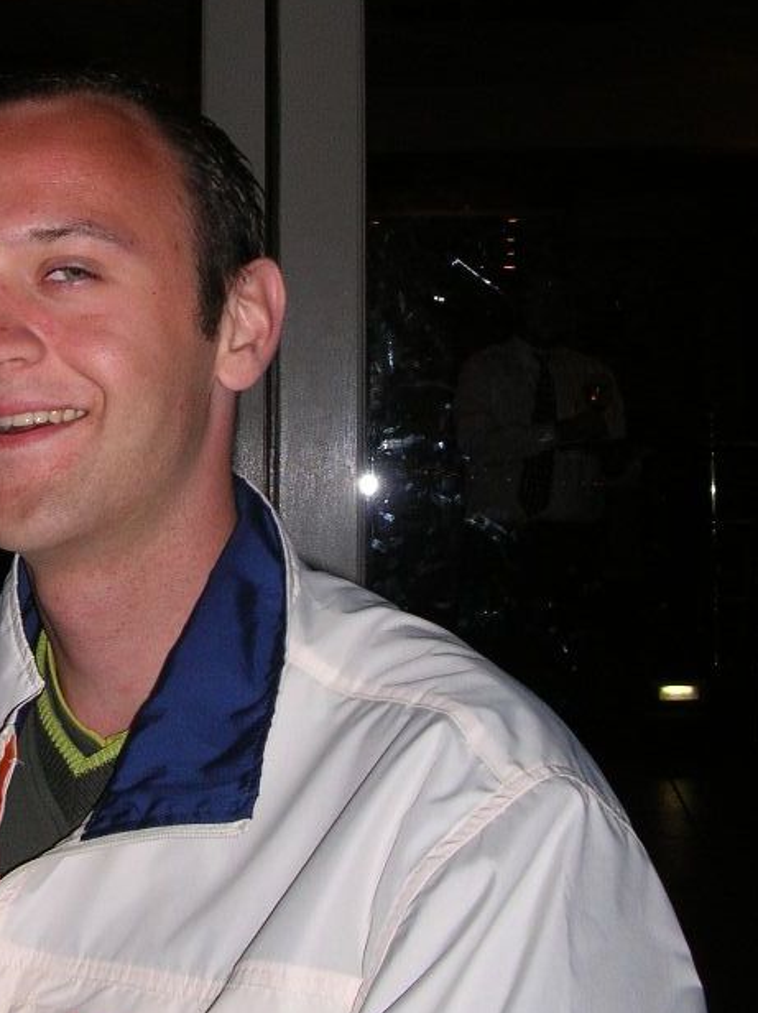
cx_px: 99
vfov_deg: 29.7
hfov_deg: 22.1
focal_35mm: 65
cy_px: 367
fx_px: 1900
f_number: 2.8
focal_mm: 5.8
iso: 50
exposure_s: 1/60.1
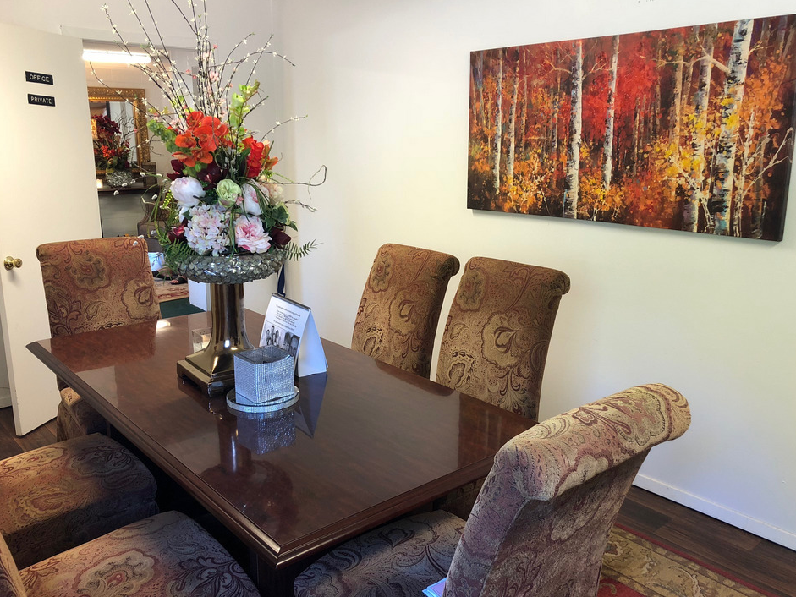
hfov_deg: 60.0
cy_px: 294
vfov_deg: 46.8
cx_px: 389
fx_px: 690
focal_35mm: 30
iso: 40
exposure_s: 1/17
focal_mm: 4
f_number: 1.8
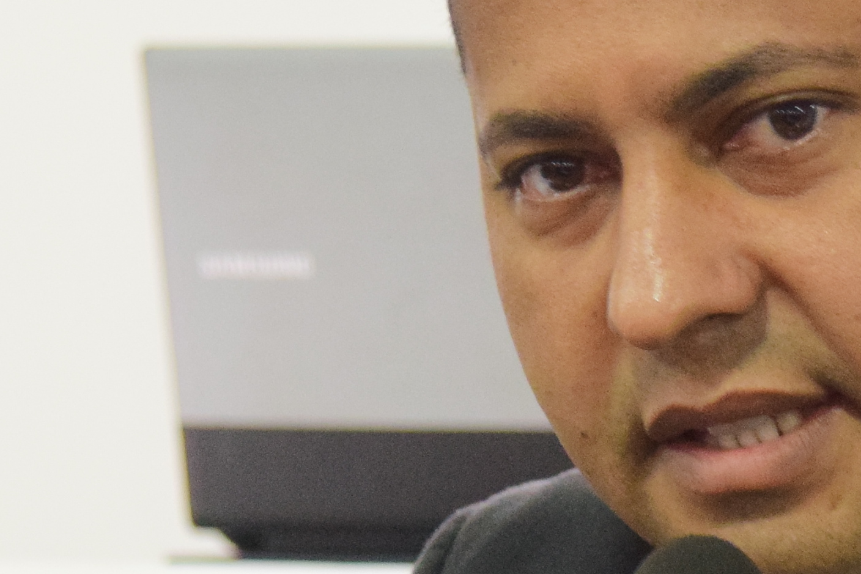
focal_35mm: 799
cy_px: 494
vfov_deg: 1.7
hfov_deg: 2.6
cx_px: 734
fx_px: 19113
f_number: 6.3
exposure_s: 1/60
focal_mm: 125
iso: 1600
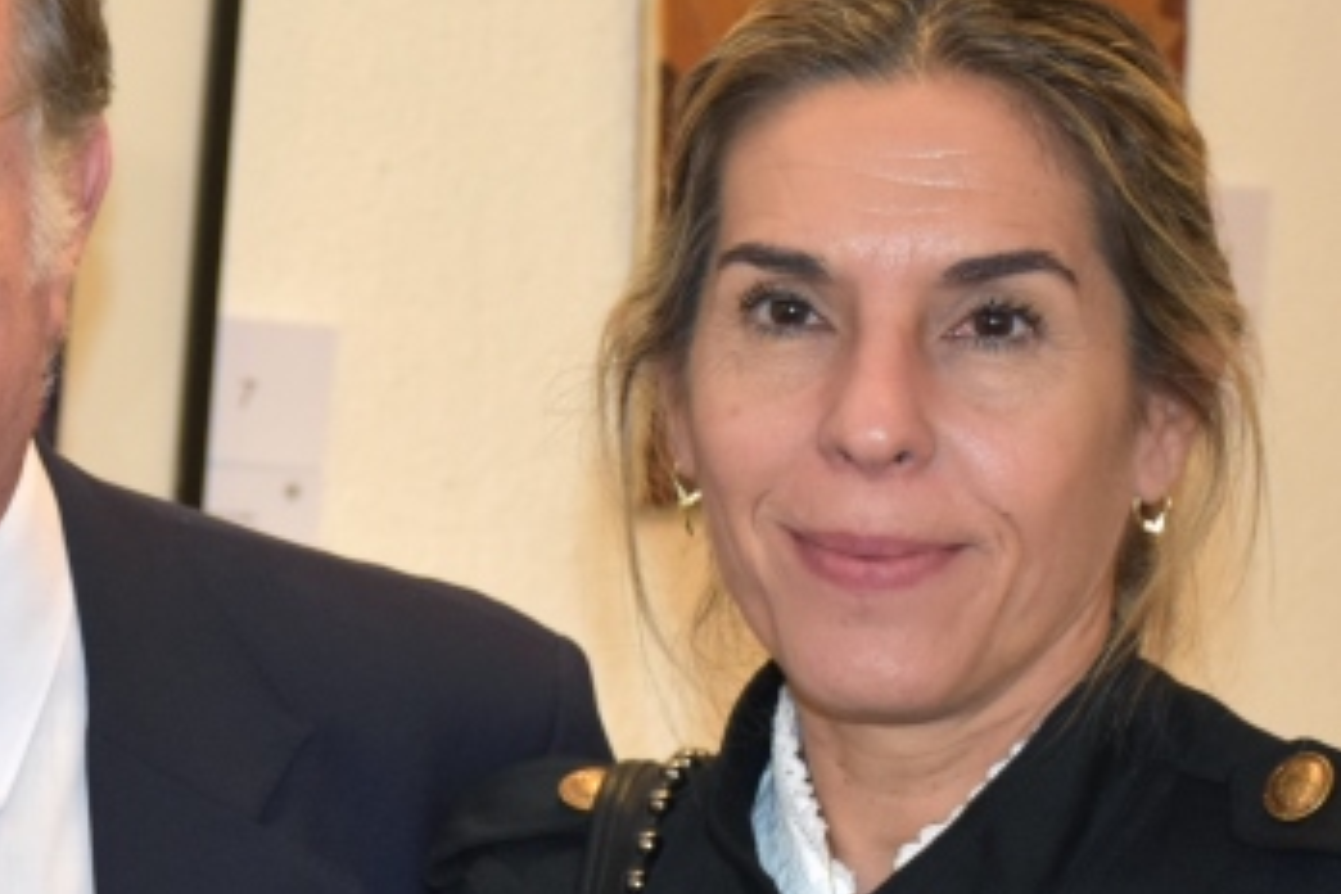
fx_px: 5754
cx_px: 15
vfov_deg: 8.9
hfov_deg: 13.1
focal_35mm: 154
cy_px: 626
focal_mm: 35
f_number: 4.2
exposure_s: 1/60
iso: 1100
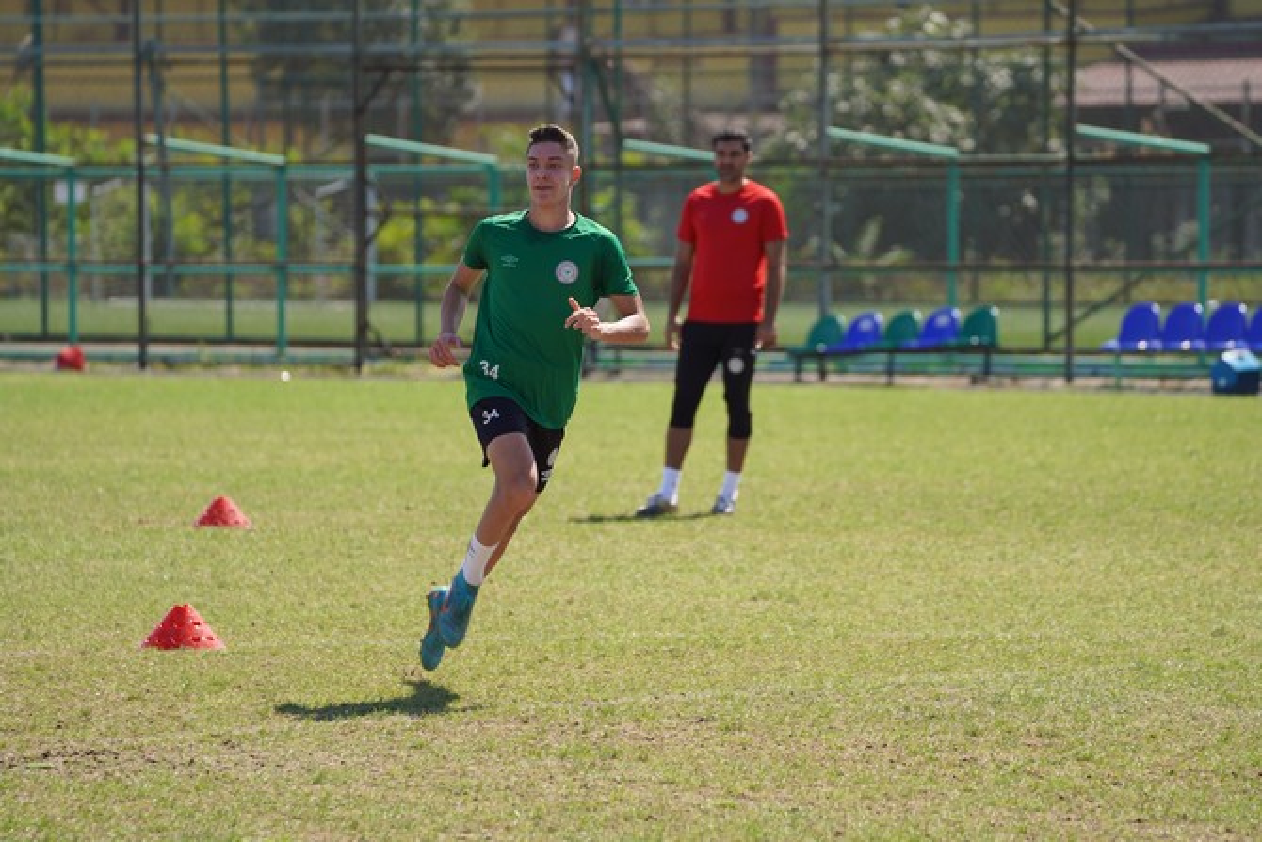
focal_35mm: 226
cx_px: 631
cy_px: 421
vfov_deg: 6.1
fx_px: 7924
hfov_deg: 9.1
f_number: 5.6
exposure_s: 1/250
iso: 100
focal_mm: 226
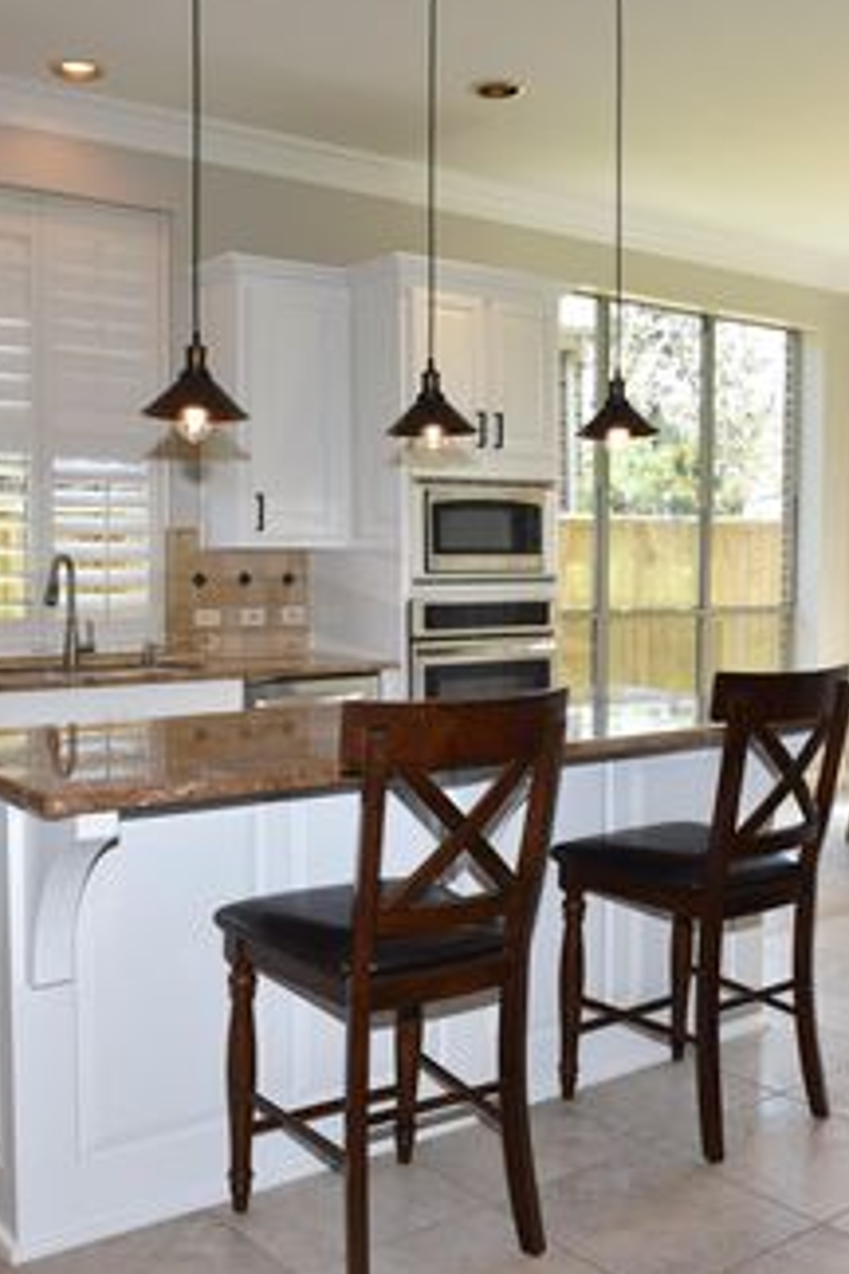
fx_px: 1309
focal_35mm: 37
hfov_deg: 35.9
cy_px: 627
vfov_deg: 51.9
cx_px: 417
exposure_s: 1/125
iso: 400
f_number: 5.6
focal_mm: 24
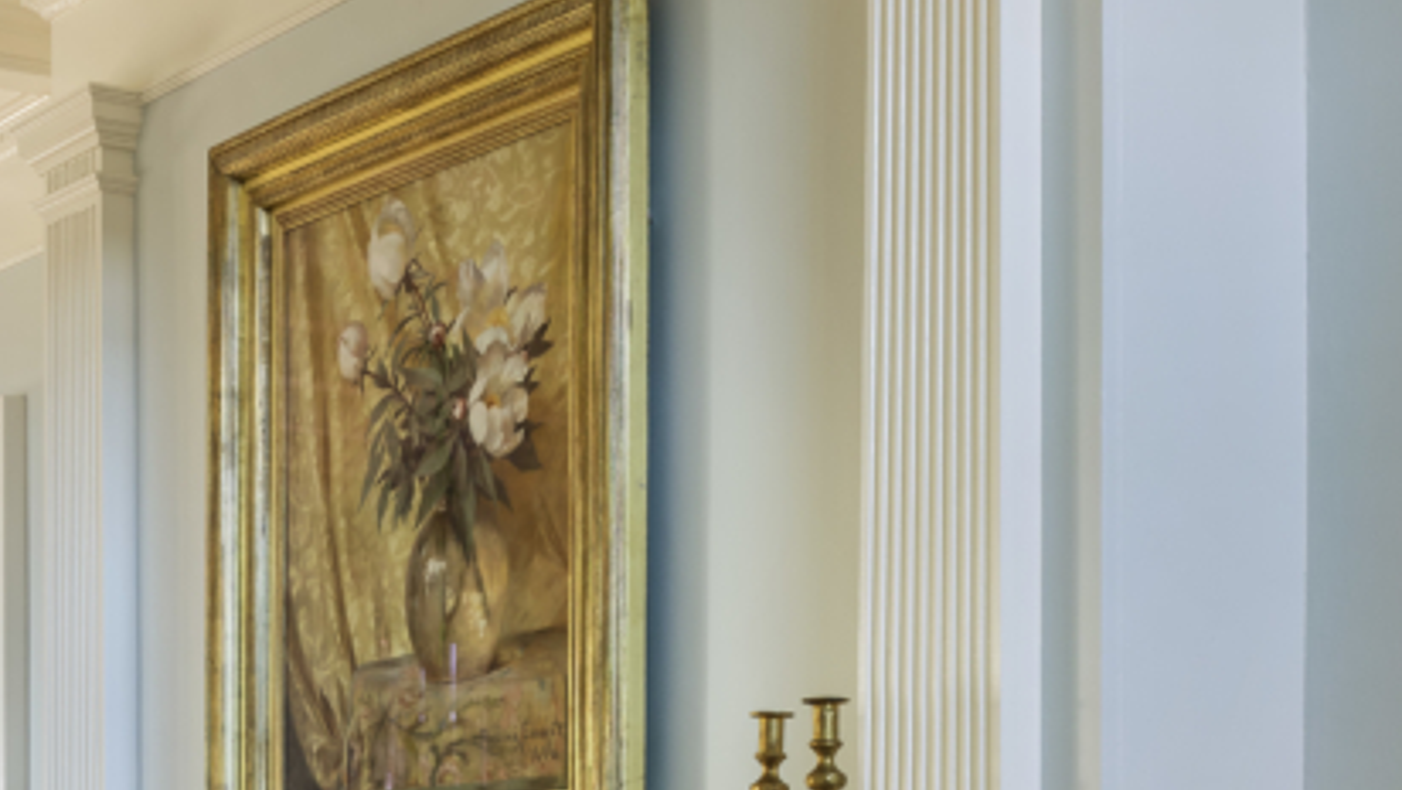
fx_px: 2938
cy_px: 1006
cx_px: 303
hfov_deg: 26.4
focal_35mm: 79
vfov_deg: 14.7
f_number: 9
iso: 100
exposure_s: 1/4
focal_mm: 27
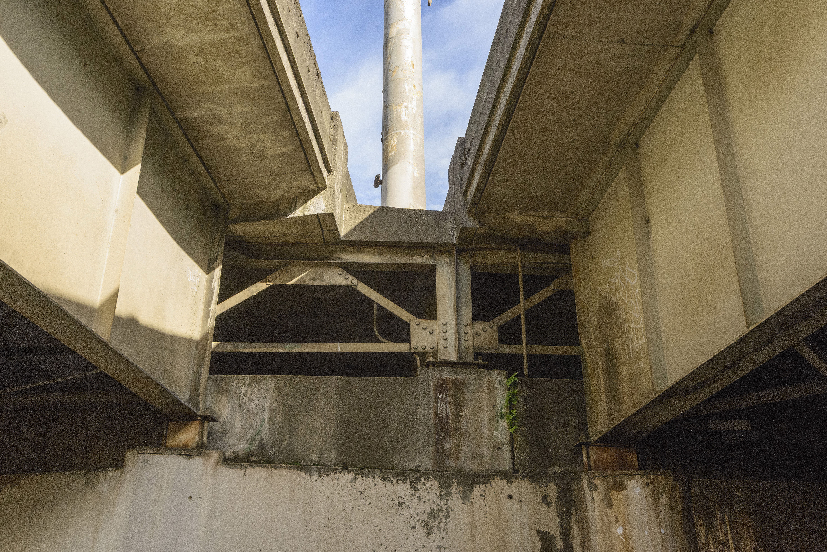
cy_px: 276
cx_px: 414
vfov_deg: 37.9
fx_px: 804
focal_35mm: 35
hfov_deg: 54.4
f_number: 13
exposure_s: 1/400
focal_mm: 35
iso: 1600
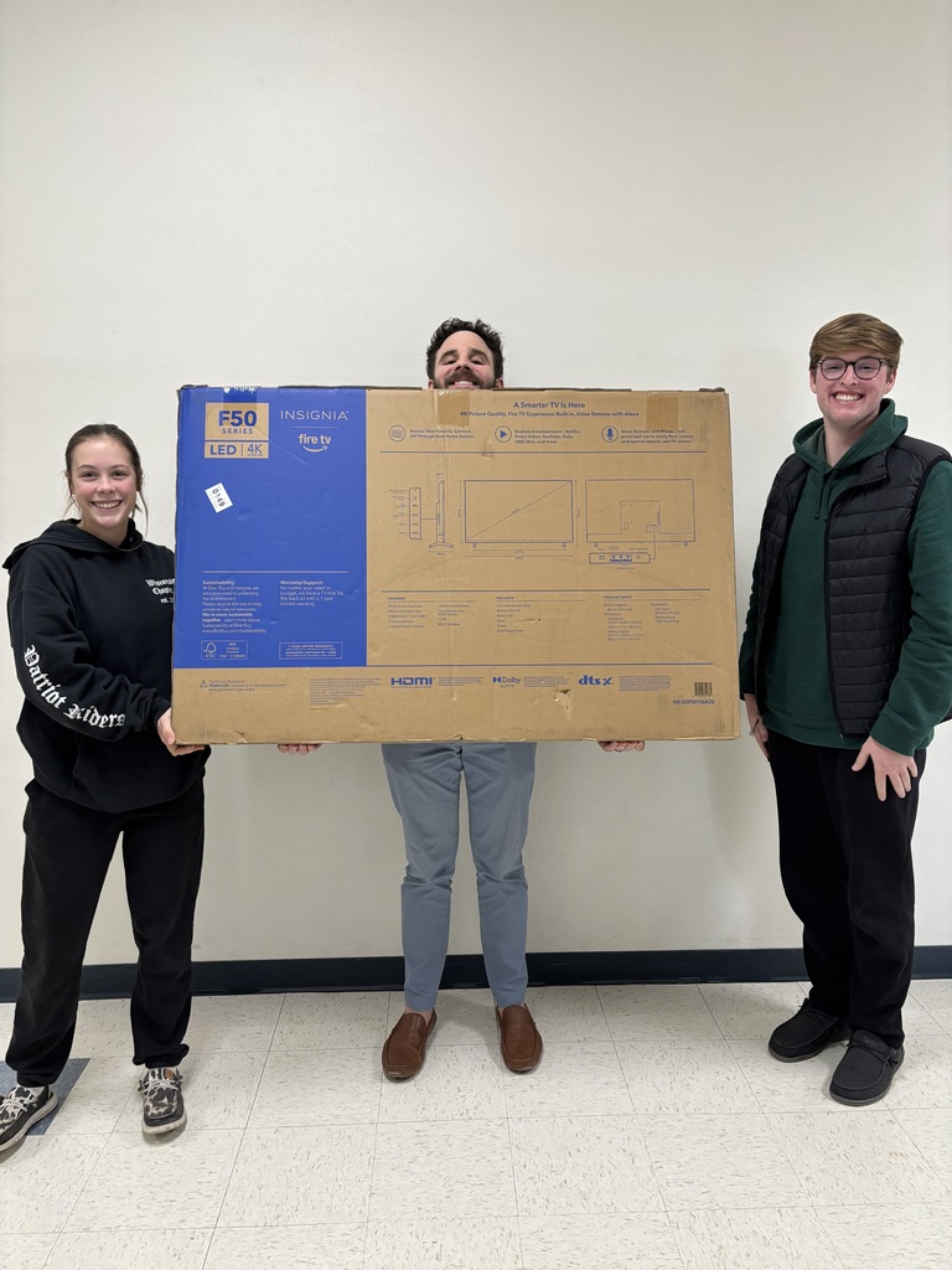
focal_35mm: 26
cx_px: 476
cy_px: 635
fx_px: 953
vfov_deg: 67.3
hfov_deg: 53.1
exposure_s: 1/60
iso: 160
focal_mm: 5.96
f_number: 1.6
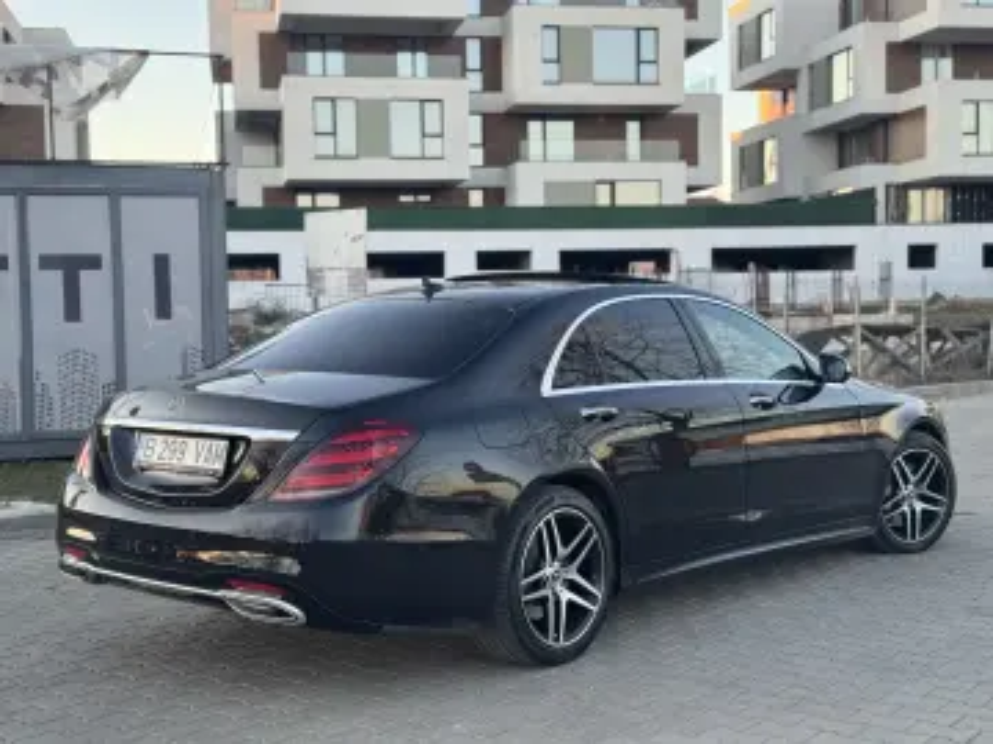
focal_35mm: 48
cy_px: 372
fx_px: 1377
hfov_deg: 39.7
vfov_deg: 30.3
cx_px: 496
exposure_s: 1/176
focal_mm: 6.76
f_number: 1.78
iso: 50
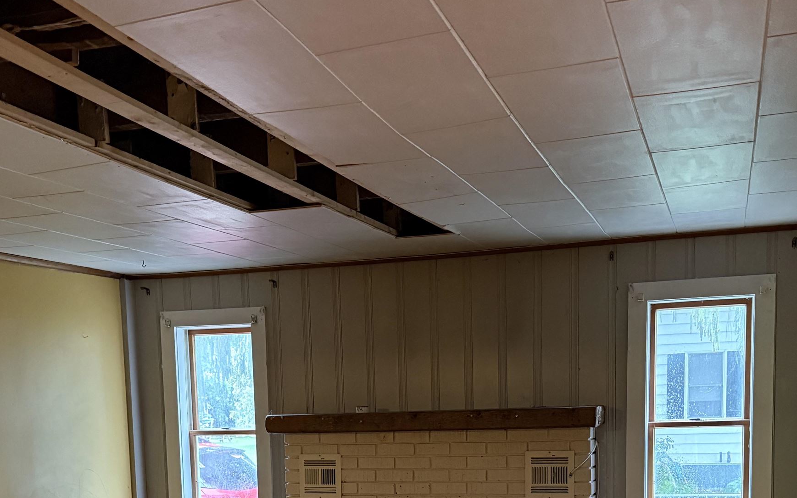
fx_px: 977
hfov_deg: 44.3
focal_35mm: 45
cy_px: 511
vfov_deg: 26.8
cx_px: 374
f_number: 1.78
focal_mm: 6.76
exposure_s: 1/30
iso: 800
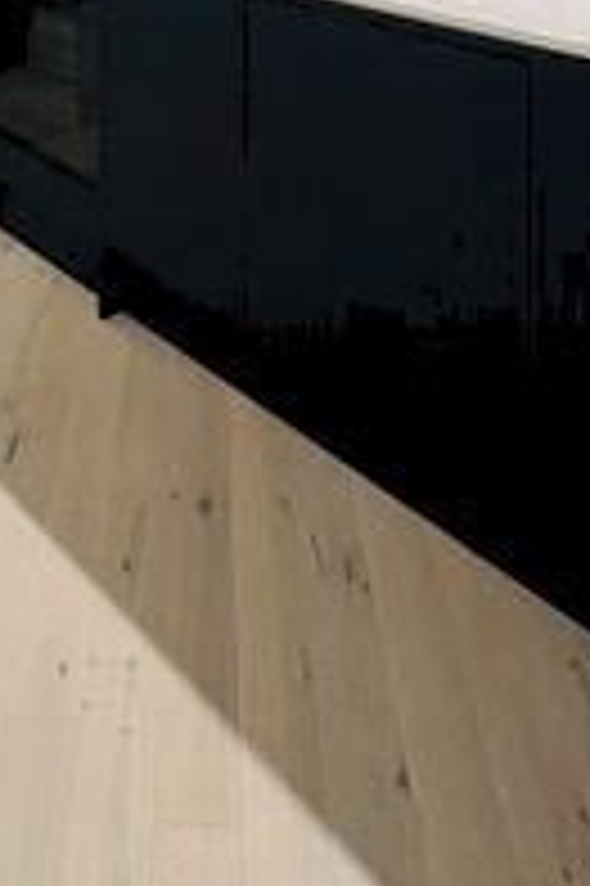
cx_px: 140
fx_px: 886
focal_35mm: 36
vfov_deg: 37.1
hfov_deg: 35.9
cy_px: -227
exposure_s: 1/100
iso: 200
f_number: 1.8
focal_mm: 1.57
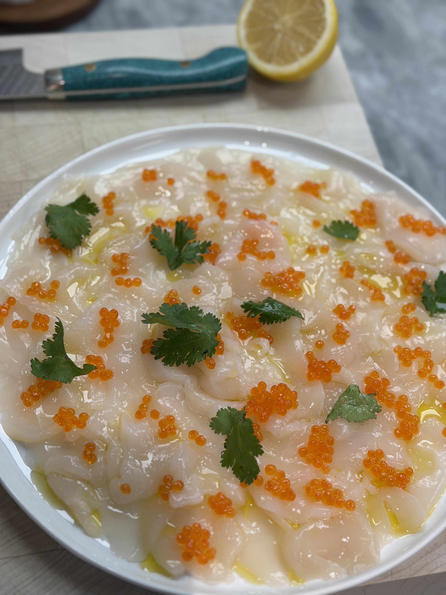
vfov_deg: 39.7
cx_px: 223
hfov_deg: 30.3
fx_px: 825
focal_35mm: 48
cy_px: 298
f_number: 1.78
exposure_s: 1/61
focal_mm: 6.76
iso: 64
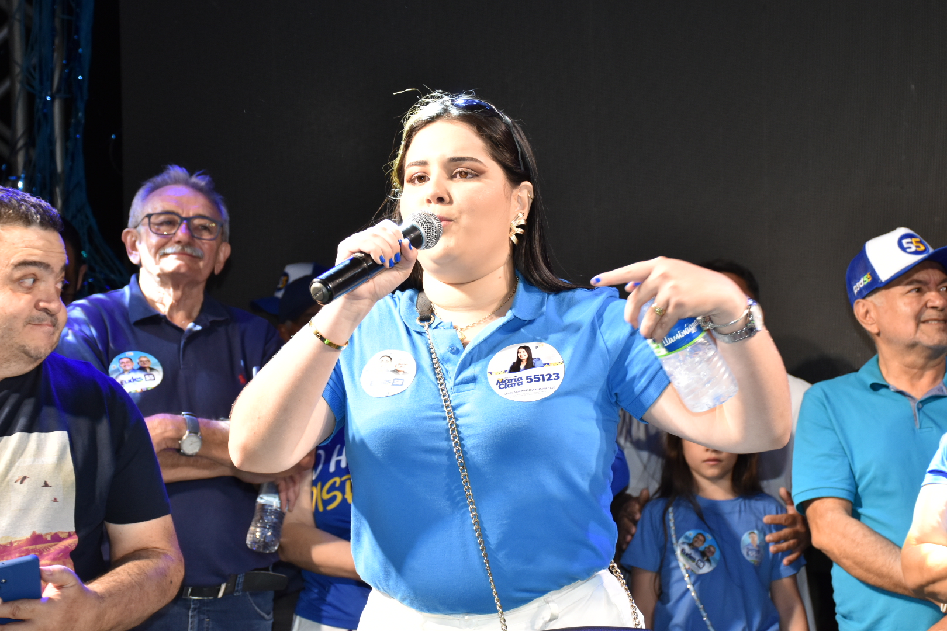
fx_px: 1775
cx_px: 474
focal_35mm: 68
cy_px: 316
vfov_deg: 20.2
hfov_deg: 29.9
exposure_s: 1/100
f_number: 5.6
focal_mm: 45
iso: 800
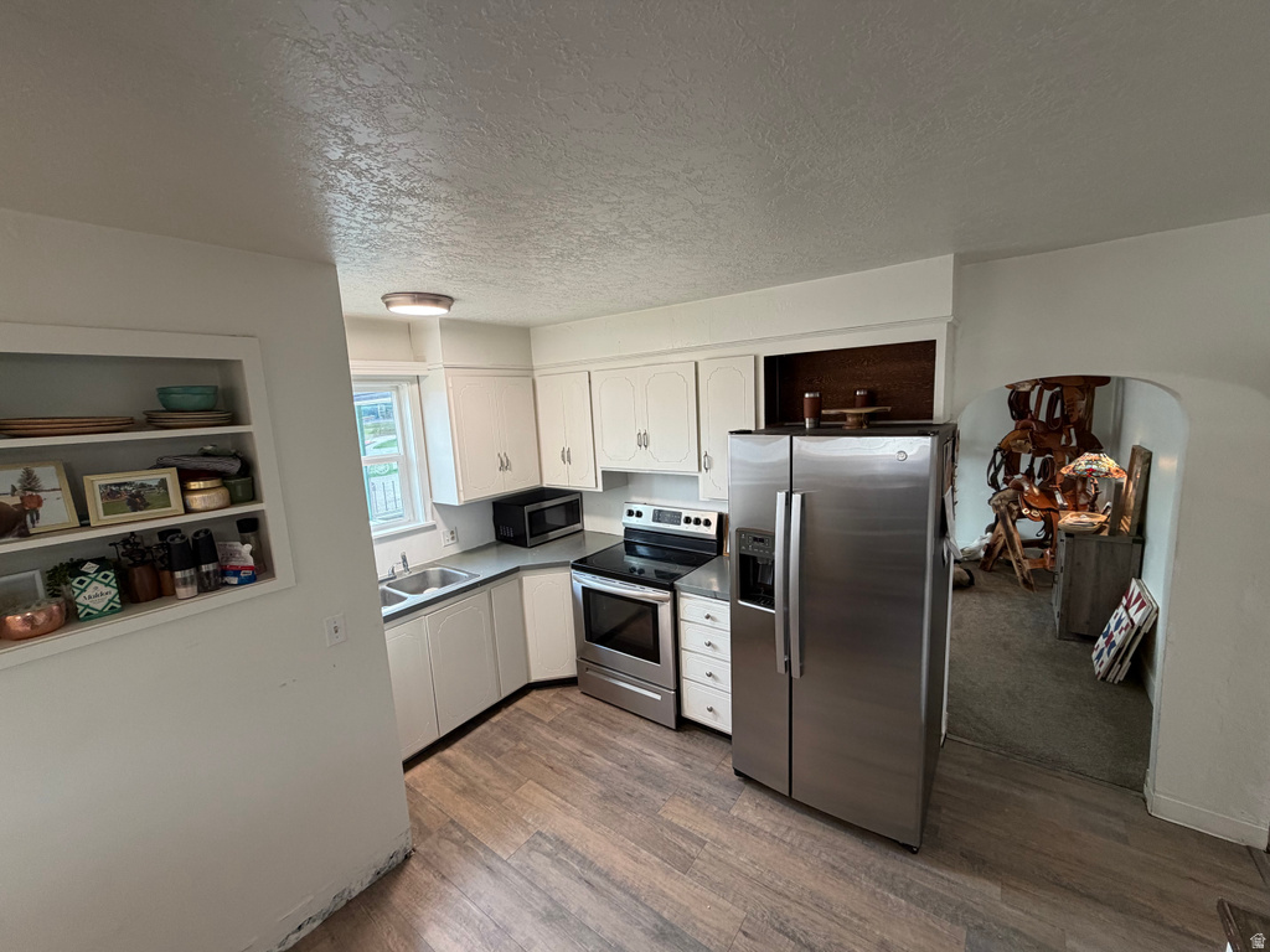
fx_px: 514
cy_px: 476
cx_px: 635
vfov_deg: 85.7
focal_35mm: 14
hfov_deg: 102.1
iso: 200
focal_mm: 2.22
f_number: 2.2
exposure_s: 1/60
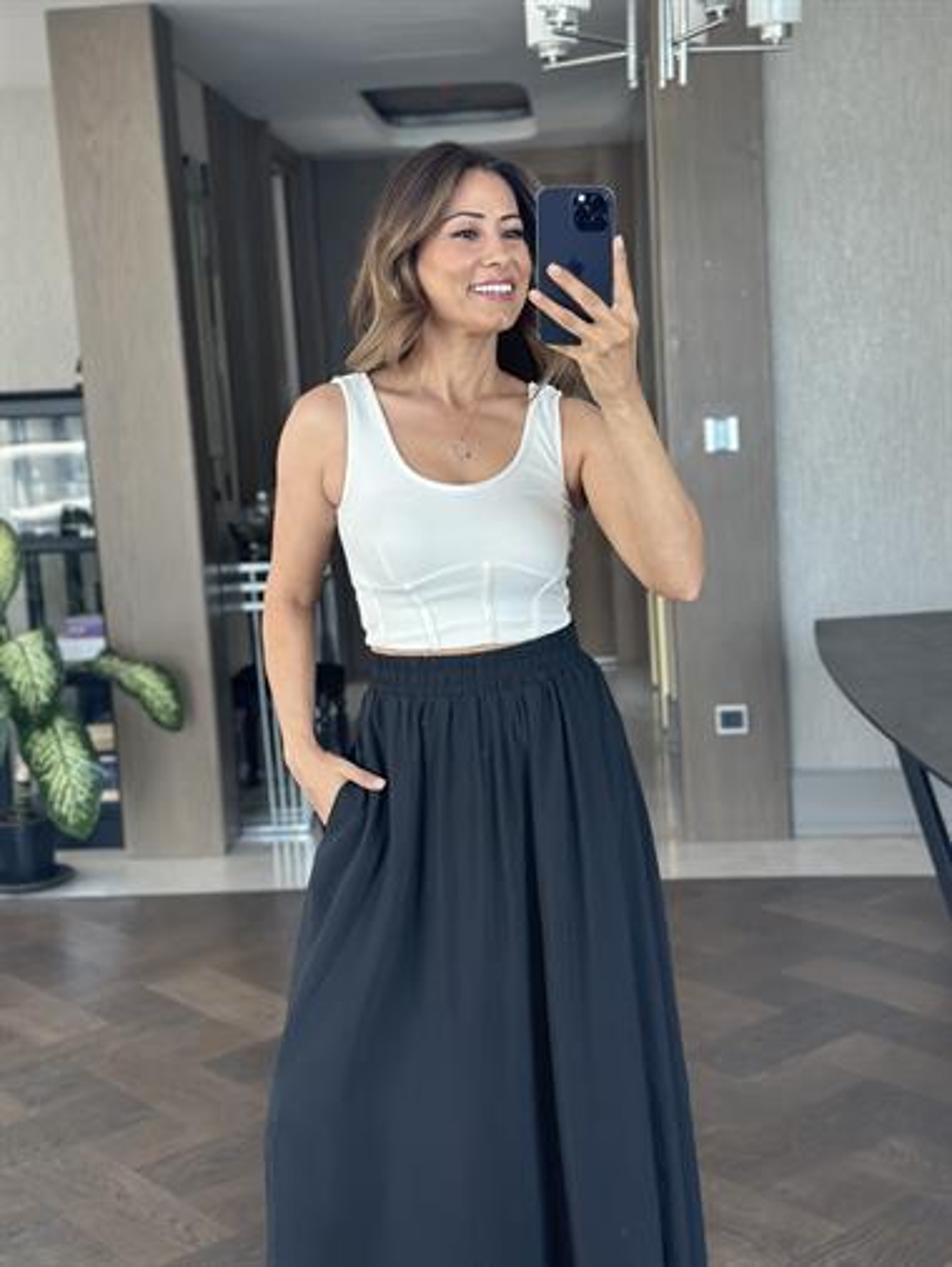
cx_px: 476
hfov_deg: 30.3
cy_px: 634
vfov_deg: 39.6
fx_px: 1759
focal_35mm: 48
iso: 125
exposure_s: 1/101
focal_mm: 6.86
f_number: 1.78
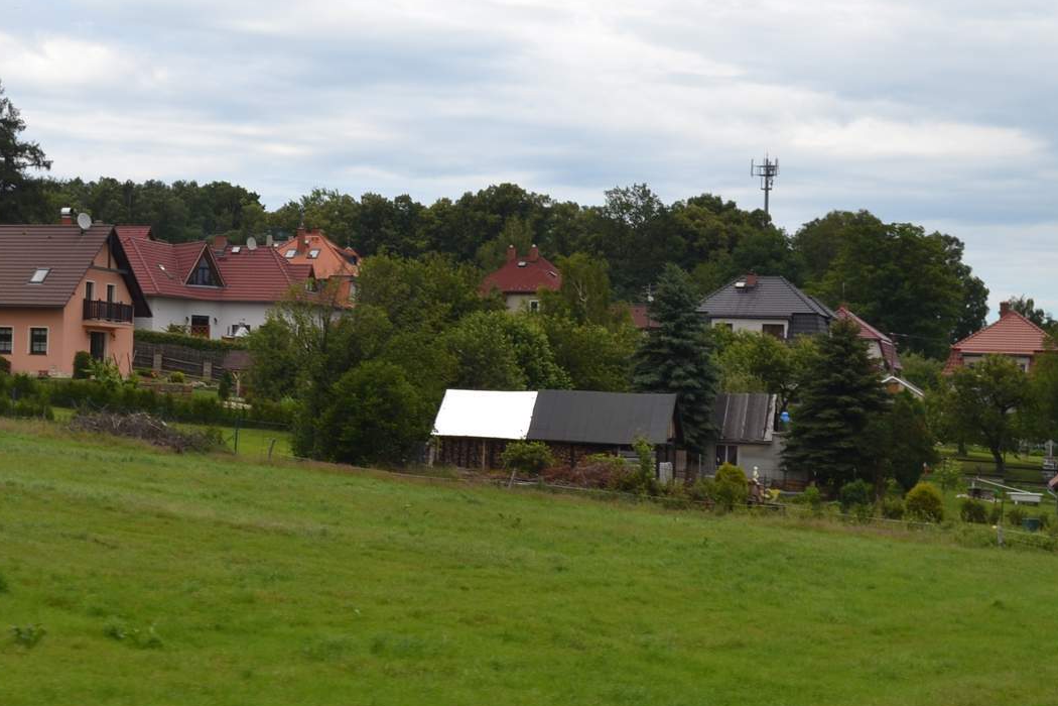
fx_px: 2351
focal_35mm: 80
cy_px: 327
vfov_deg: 17.1
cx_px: 191
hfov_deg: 24.9
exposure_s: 1/200
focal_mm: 28
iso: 100
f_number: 8
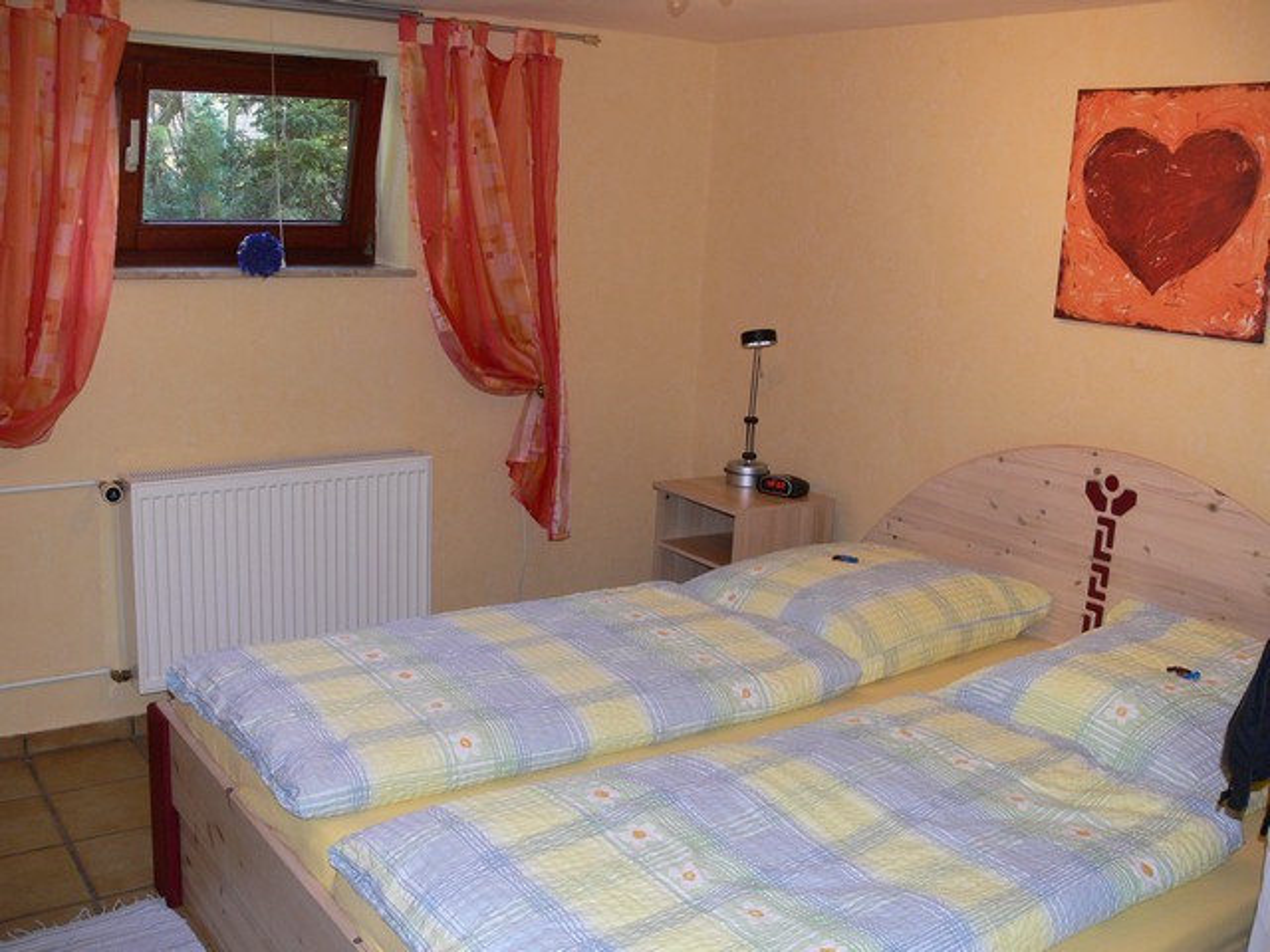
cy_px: 476
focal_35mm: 35
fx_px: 1284
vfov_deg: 40.7
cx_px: 635
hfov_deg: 52.6
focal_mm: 7.4
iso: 100
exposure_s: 1/30
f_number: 2.8
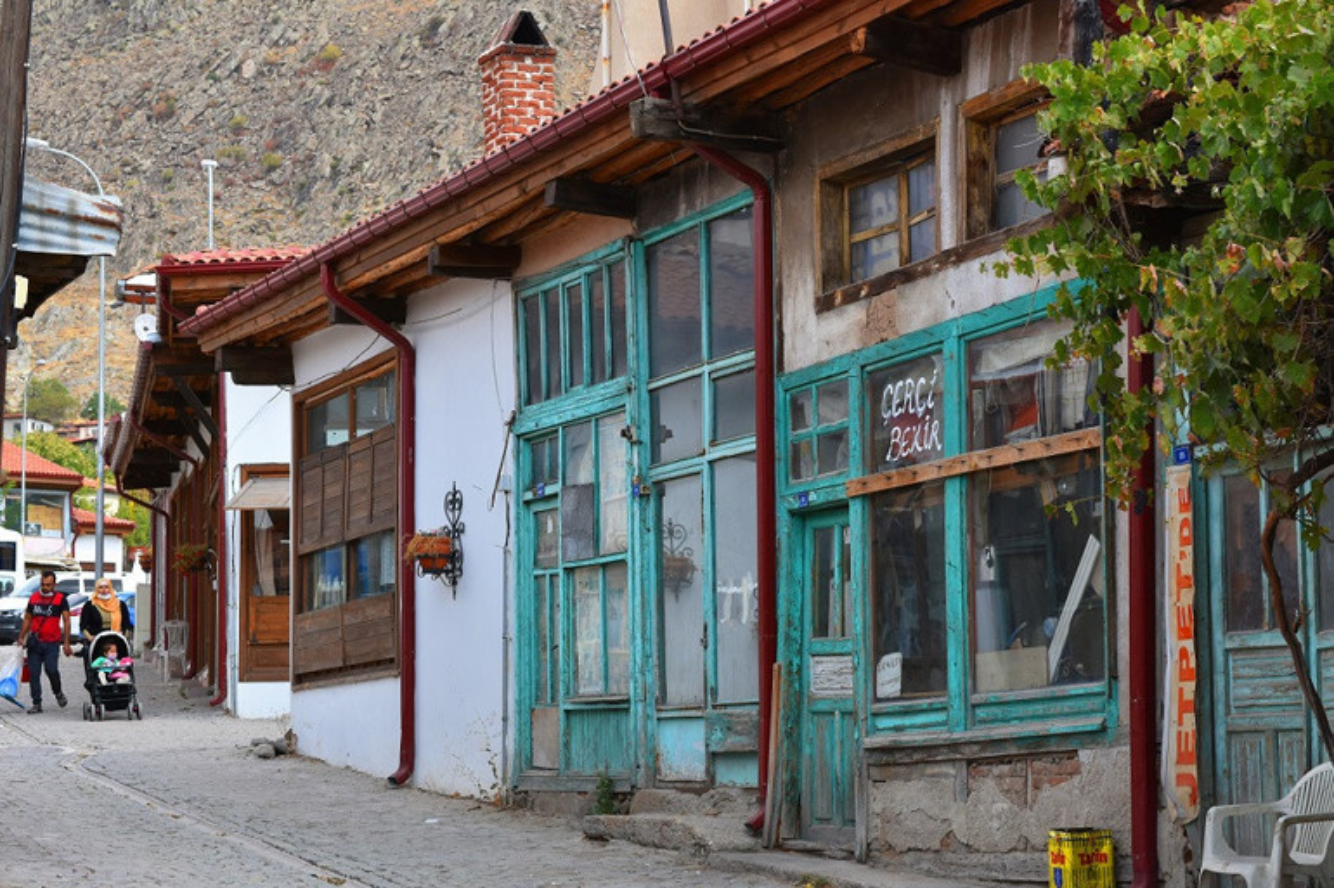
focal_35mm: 82
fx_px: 3056
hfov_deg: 24.6
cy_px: 444
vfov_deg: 16.5
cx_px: 667
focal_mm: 55
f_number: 8
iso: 450
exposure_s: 1/500
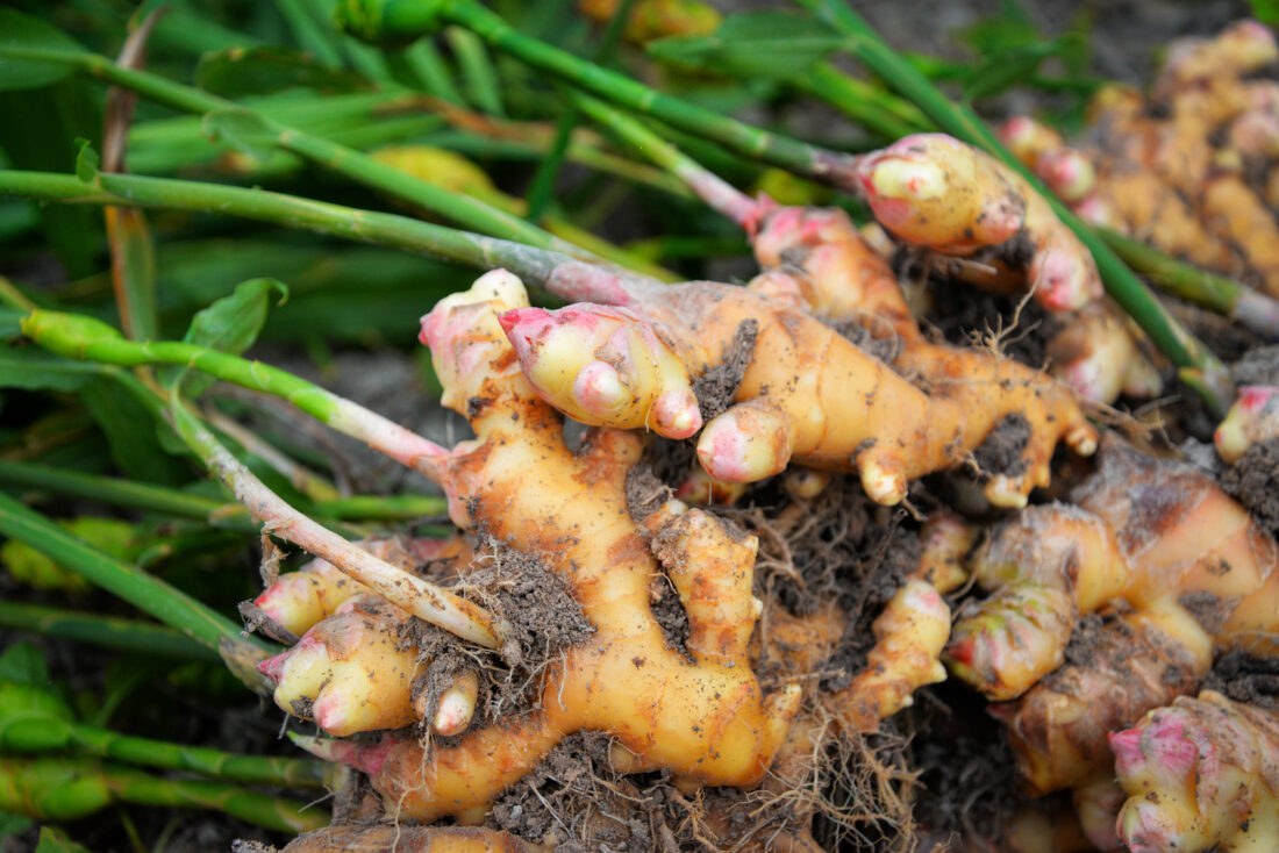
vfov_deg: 26.0
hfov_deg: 38.2
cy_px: 426
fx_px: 1848
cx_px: 640
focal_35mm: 52
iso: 500
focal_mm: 52
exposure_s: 1/4000
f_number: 4.2
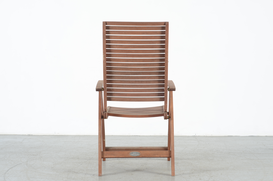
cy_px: 94
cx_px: 138
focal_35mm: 79
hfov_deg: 25.7
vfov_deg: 17.2
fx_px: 598
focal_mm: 50
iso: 100
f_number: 5.6
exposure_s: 1/125
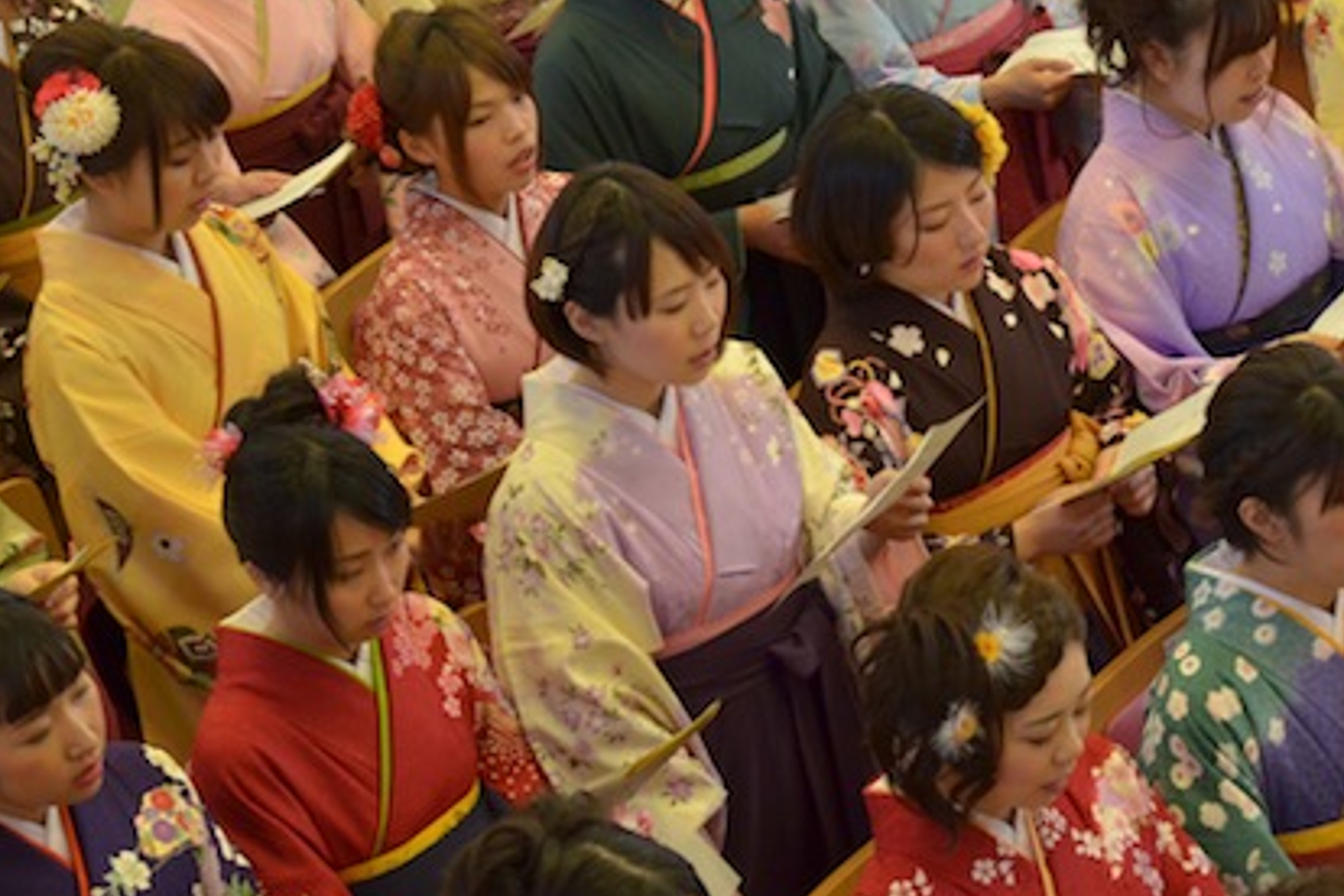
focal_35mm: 163
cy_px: 479
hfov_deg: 12.6
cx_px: 919
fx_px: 6075
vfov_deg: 8.4
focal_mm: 75
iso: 1600
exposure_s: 1/90
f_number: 5.6
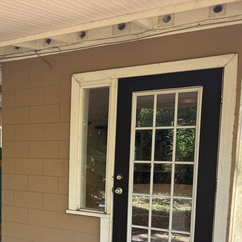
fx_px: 340
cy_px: 183
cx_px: 17
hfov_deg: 36.3
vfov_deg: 38.1
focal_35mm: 43
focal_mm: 6.76
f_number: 1.78
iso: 125
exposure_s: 1/243
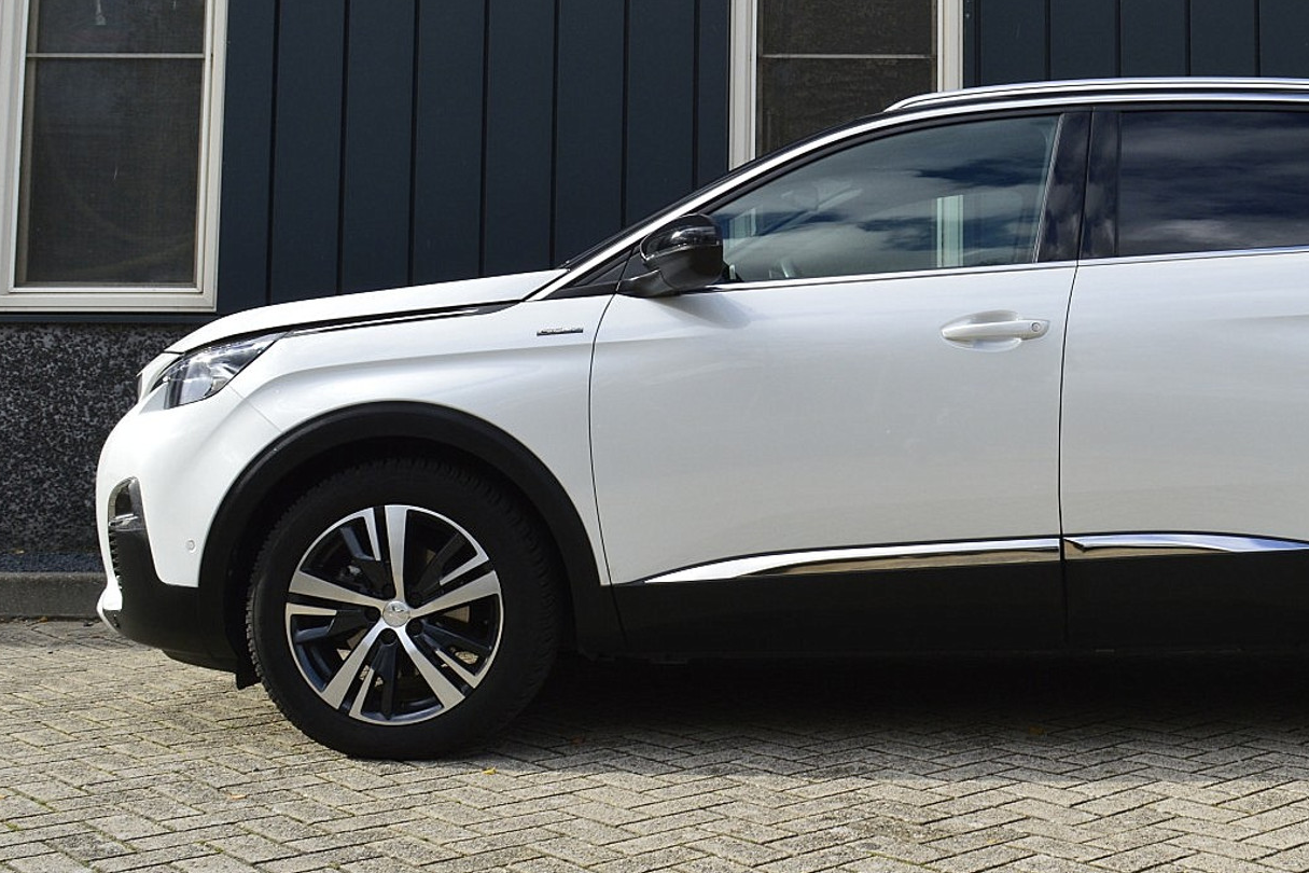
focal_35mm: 50
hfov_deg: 38.8
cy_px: 295
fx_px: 1810
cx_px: 961
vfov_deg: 27.0
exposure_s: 1/250
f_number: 10
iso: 400
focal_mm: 21
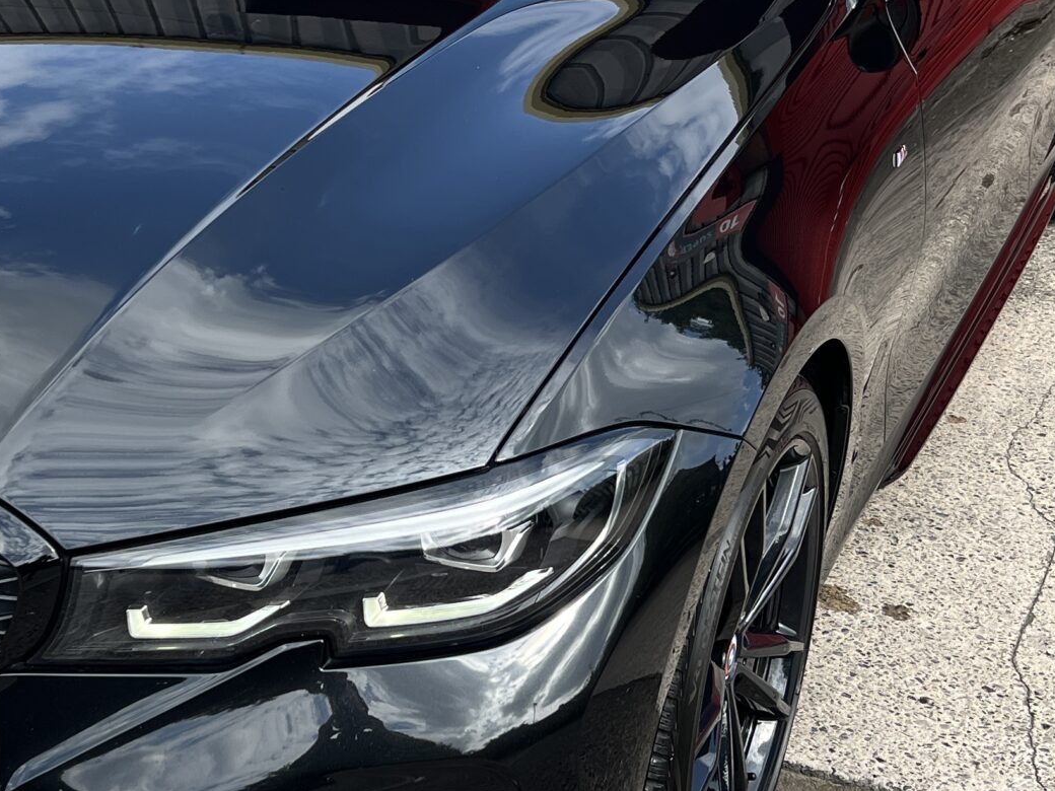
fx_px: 1951
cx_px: 334
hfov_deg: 30.0
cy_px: 404
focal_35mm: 64
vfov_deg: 22.9
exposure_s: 1/1171
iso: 50
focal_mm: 5.7
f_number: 1.5
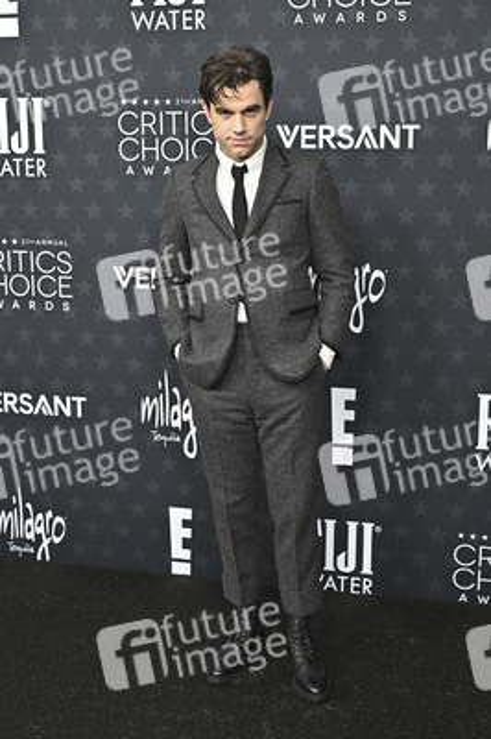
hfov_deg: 33.3
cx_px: 246
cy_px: 370
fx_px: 820
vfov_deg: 48.5
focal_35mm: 40
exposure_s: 1/320
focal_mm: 40
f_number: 5.6
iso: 1250
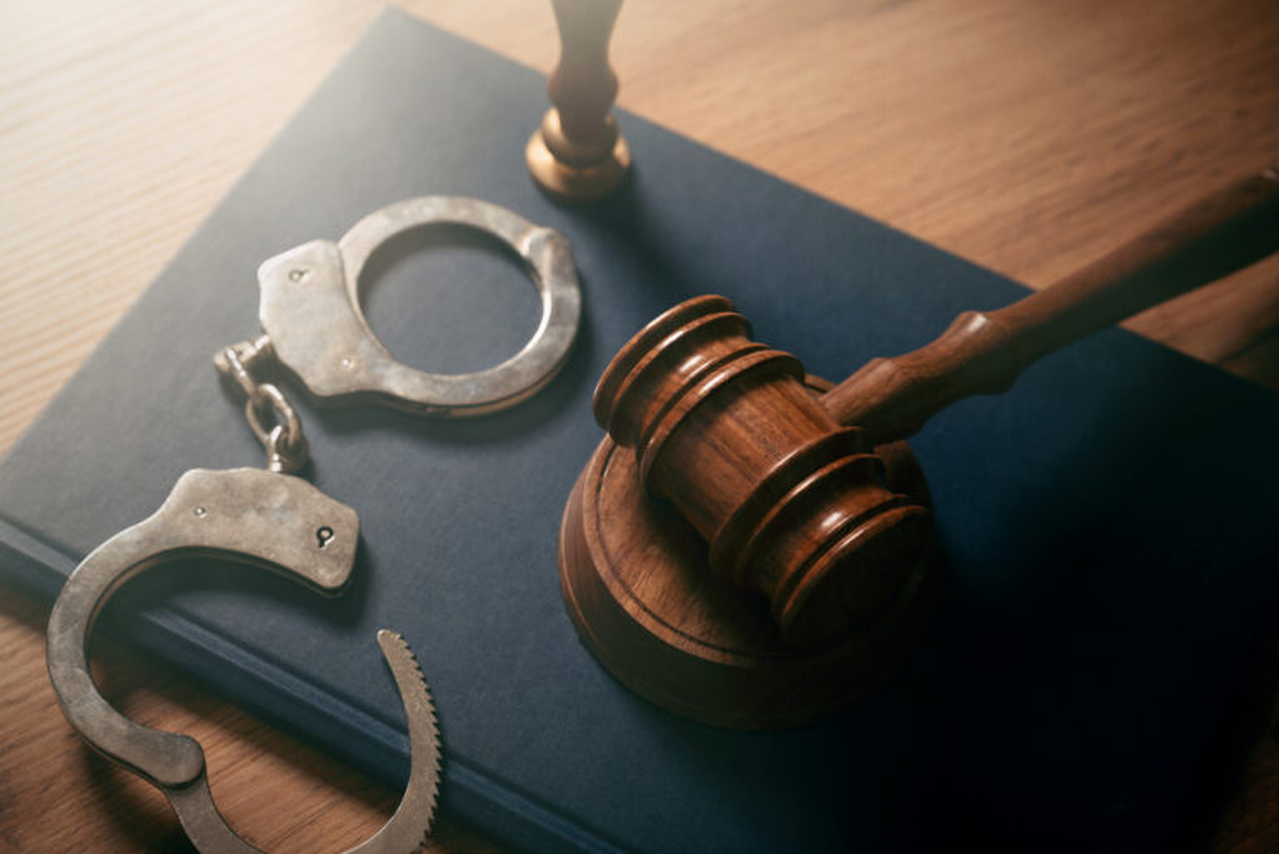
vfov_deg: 19.5
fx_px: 2488
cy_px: 427
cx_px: 640
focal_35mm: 70
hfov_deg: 28.8
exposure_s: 1/125
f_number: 6.3
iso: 250
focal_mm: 70
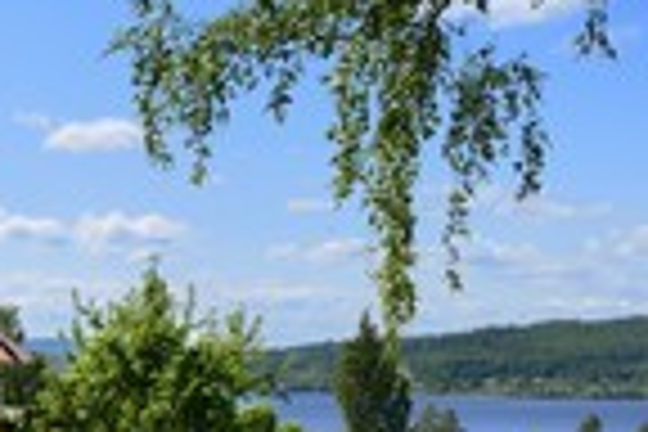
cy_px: 459
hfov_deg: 24.0
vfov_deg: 16.8
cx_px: -63
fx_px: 1422
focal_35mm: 79
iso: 200
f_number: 7.1
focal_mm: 27
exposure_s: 1/400
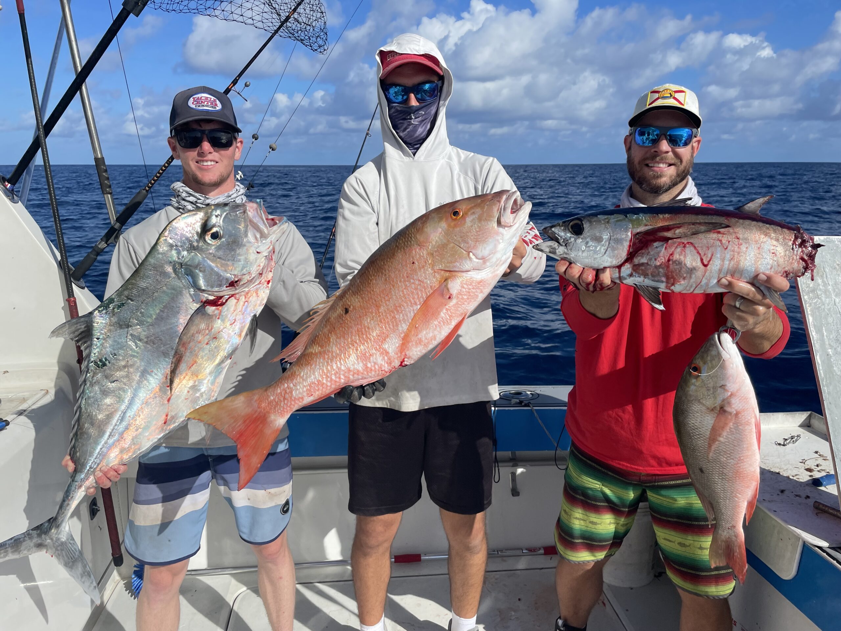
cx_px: 420
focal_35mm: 26
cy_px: 316
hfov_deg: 67.3
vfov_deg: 53.1
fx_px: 632
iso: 32
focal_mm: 4.2
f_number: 1.6
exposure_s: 1/5814
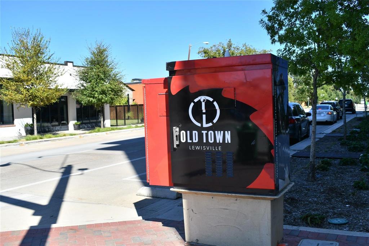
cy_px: 123
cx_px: 184
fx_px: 369
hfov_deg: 53.1
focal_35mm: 36
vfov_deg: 36.8
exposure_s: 1/320
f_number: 9
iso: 100
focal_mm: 24
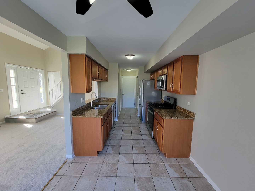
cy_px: 96
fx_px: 96
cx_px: 128
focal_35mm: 13
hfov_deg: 106.2
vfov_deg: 89.9
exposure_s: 1/60
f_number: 2.2
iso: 125
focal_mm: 2.2
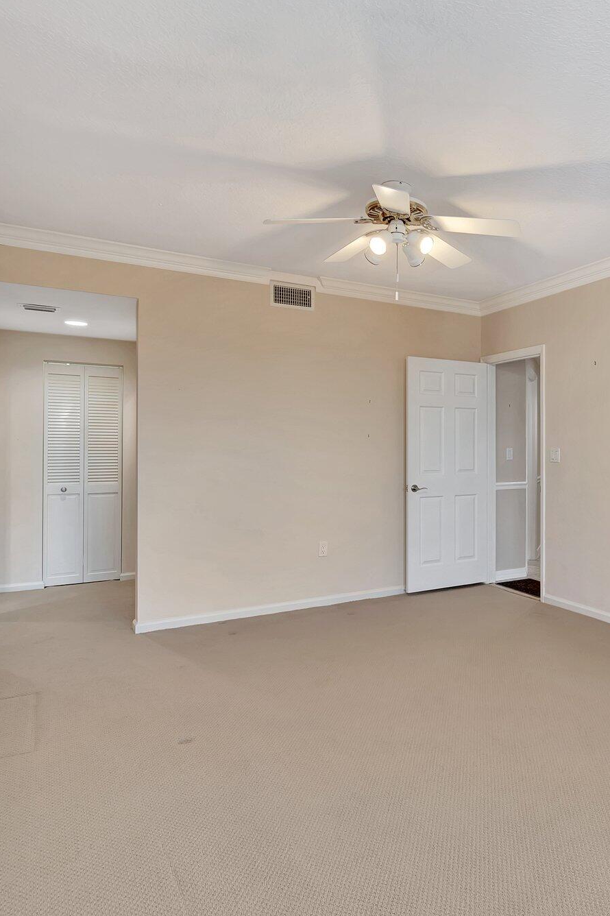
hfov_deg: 50.7
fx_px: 585
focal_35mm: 23
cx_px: 513
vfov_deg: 76.1
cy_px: 453
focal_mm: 10
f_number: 8
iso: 100
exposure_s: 1/2.5
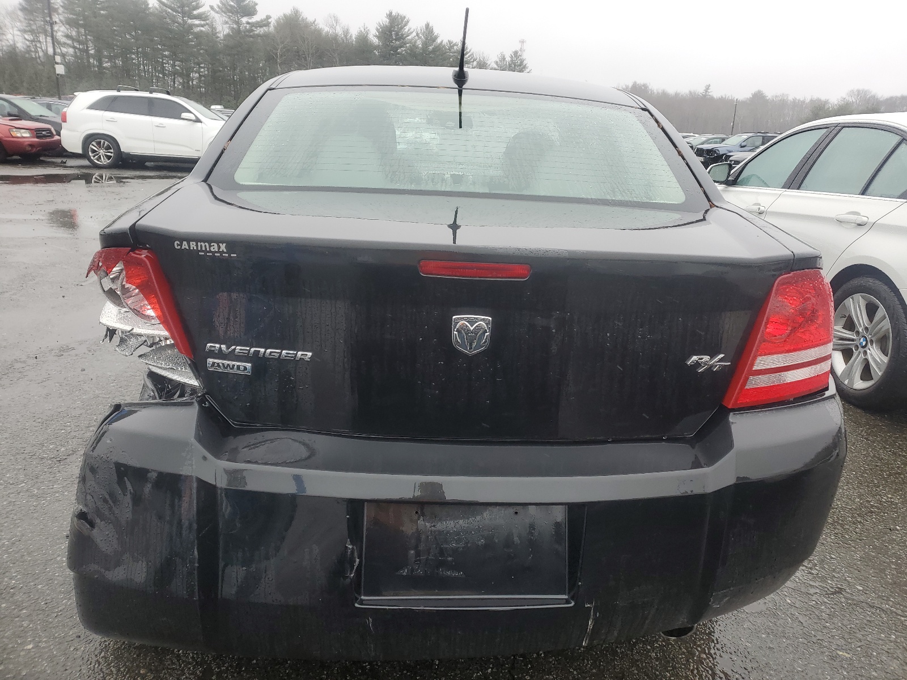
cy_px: 340
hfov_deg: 67.3
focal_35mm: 26
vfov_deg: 53.1
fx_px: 681
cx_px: 454
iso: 50
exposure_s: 1/370
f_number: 1.5
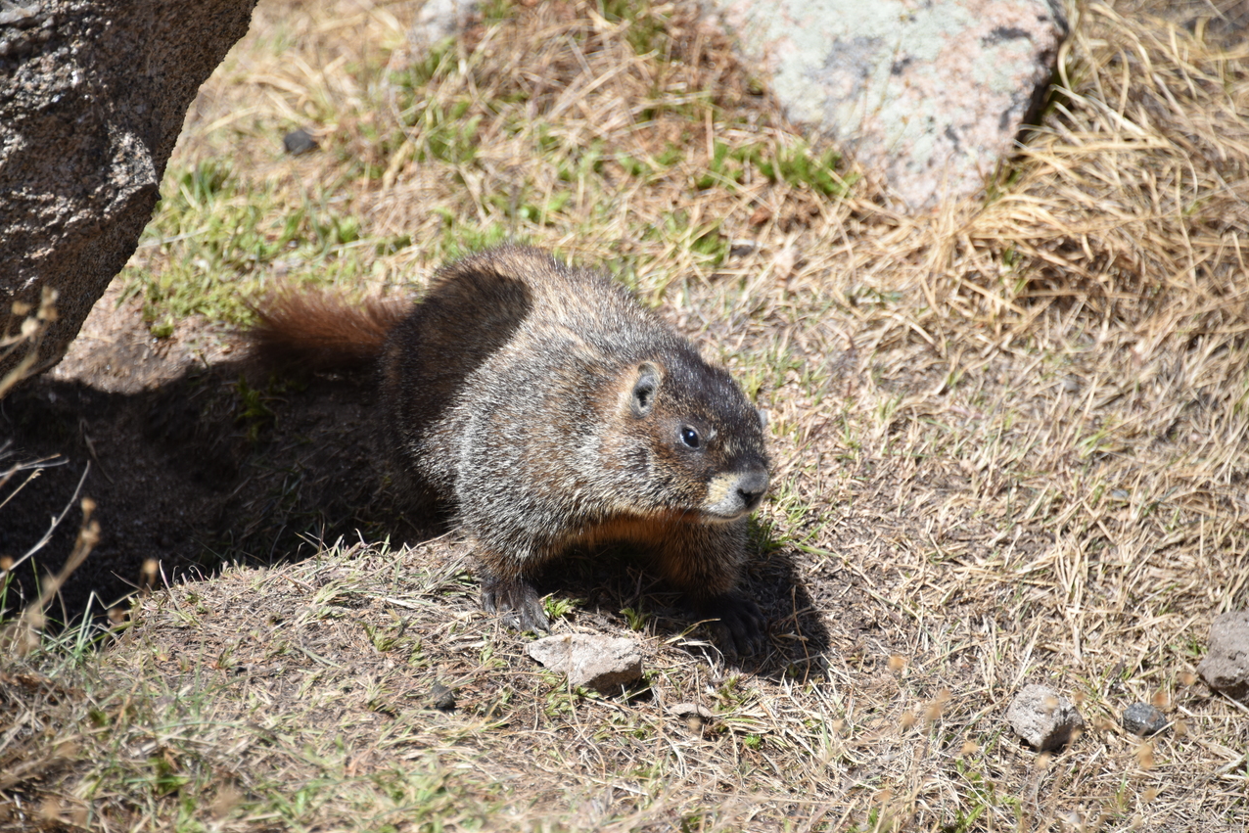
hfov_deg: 6.8
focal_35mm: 301
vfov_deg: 4.6
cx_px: 624
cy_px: 417
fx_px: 10443
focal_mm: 300
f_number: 5.6
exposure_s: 1/640
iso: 200
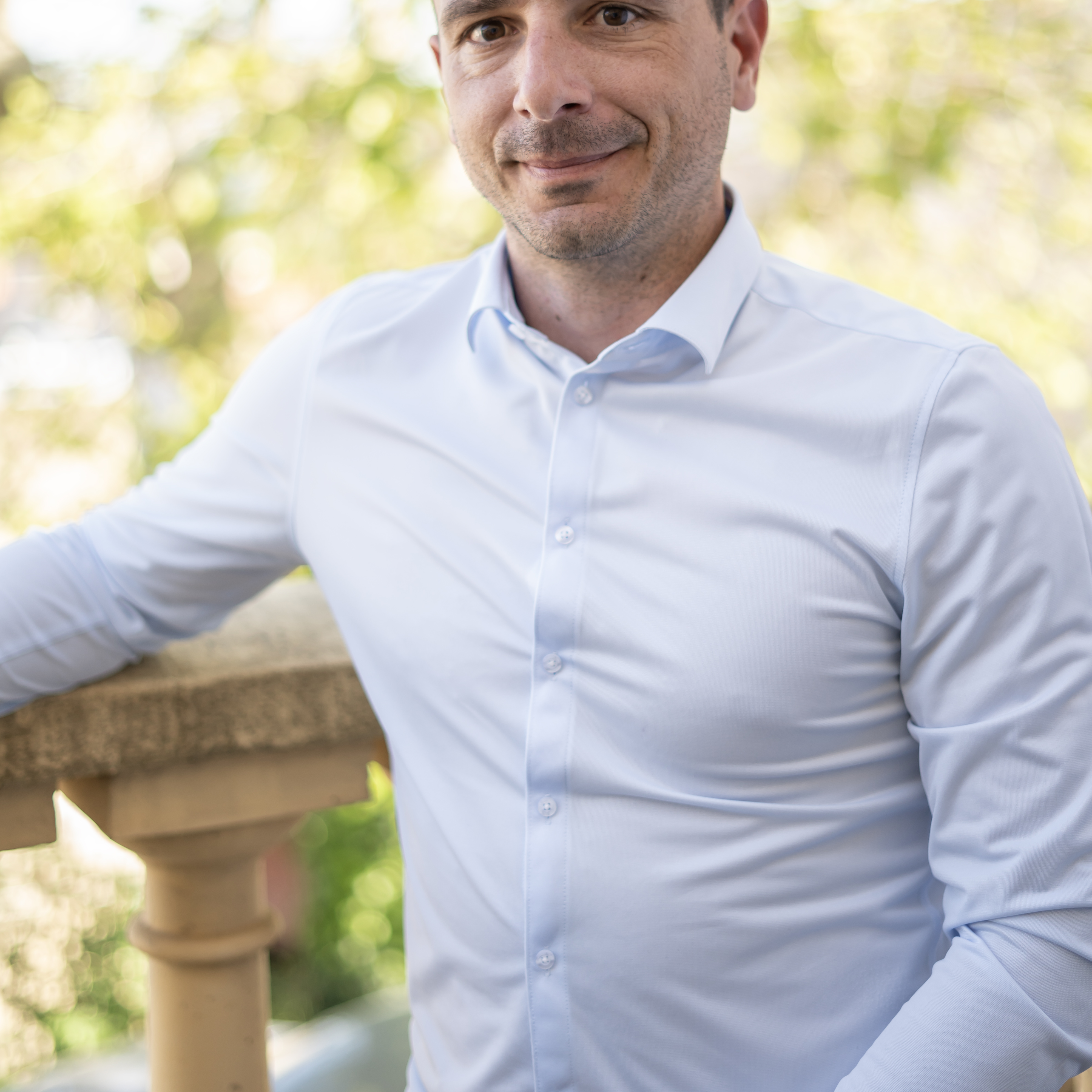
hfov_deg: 26.9
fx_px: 2284
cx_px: 548
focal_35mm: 64
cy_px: 388
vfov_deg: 26.8
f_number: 1.8
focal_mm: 50
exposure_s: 1/640
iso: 200
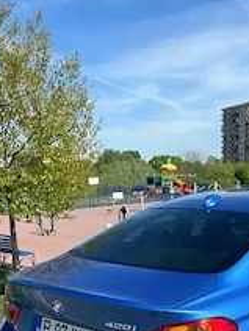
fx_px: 470
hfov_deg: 28.6
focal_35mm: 49
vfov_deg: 37.9
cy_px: 248
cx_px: 219
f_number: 1.6
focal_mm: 5.1
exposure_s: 1/3135
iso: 50
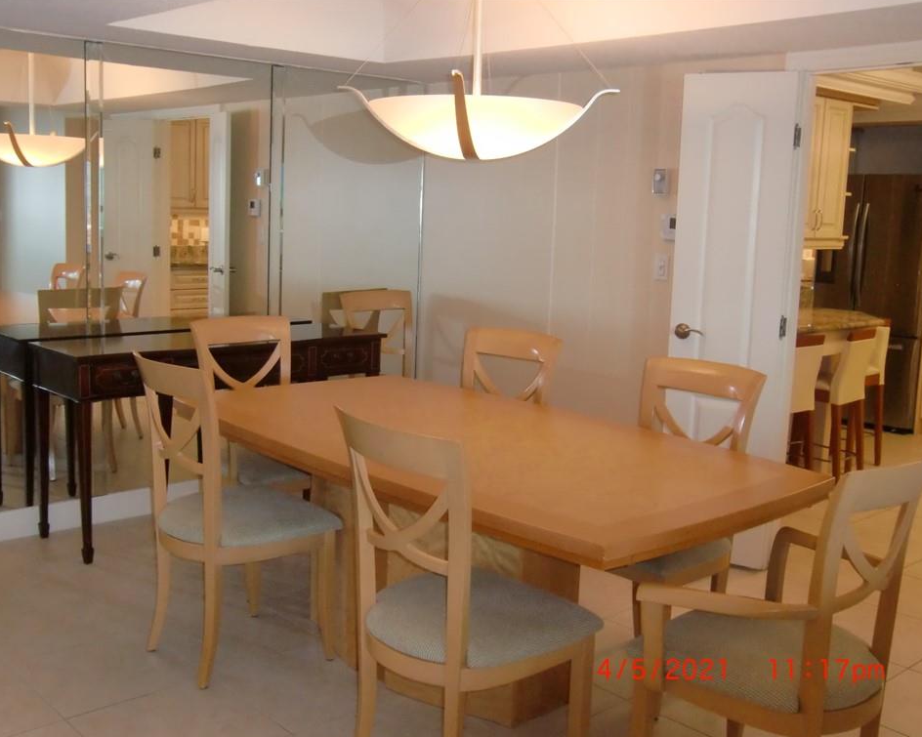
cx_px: 448
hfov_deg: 50.3
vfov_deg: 41.1
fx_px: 982
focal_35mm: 36
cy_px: 370
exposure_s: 1/60
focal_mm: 6.1
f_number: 3.6
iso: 400
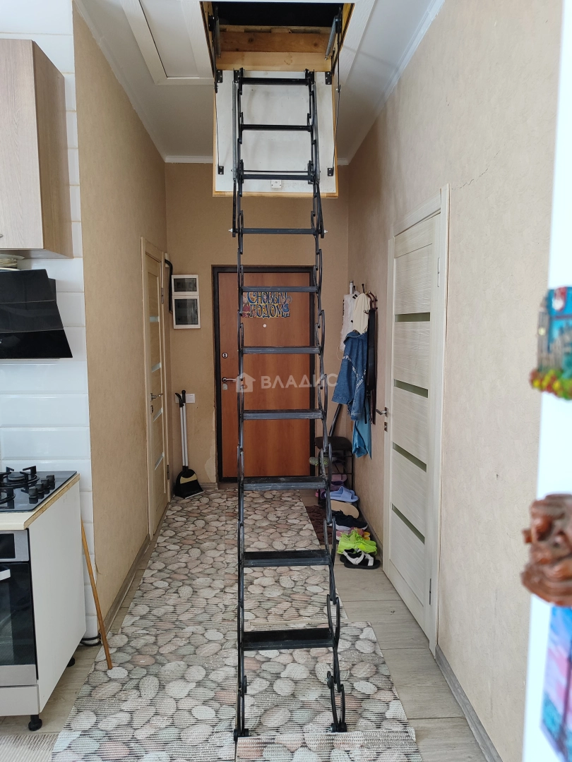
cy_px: 381
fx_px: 529
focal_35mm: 24
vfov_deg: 71.6
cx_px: 286
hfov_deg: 56.8
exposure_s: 1/50
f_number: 1.89
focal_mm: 5.89
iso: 252
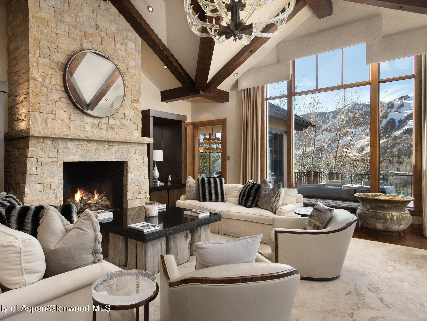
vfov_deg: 61.1
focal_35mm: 22
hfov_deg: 76.1
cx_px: 187
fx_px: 271
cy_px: 160
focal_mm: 20
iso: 640
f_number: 7.1
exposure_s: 1/640
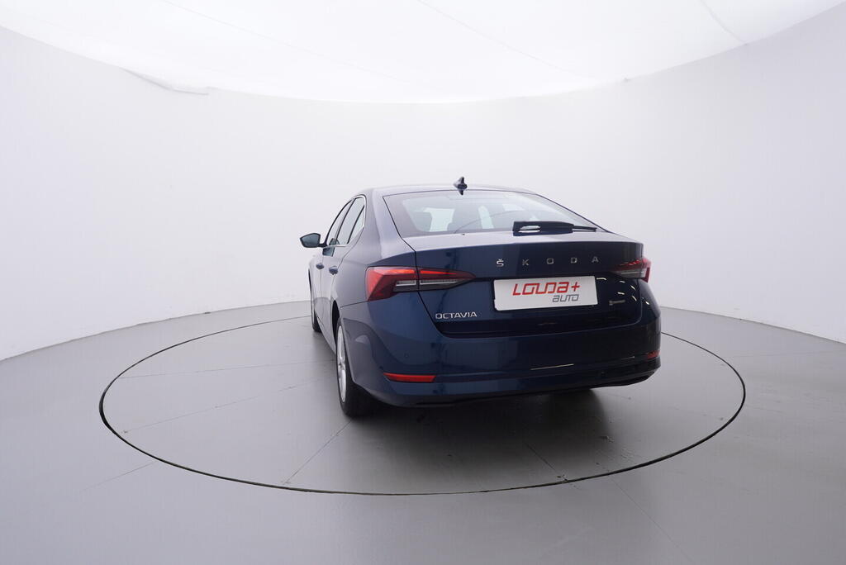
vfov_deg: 56.2
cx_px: 423
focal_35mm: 22
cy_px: 282
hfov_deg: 77.3
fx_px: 529
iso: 200
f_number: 5
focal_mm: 15
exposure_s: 1/80
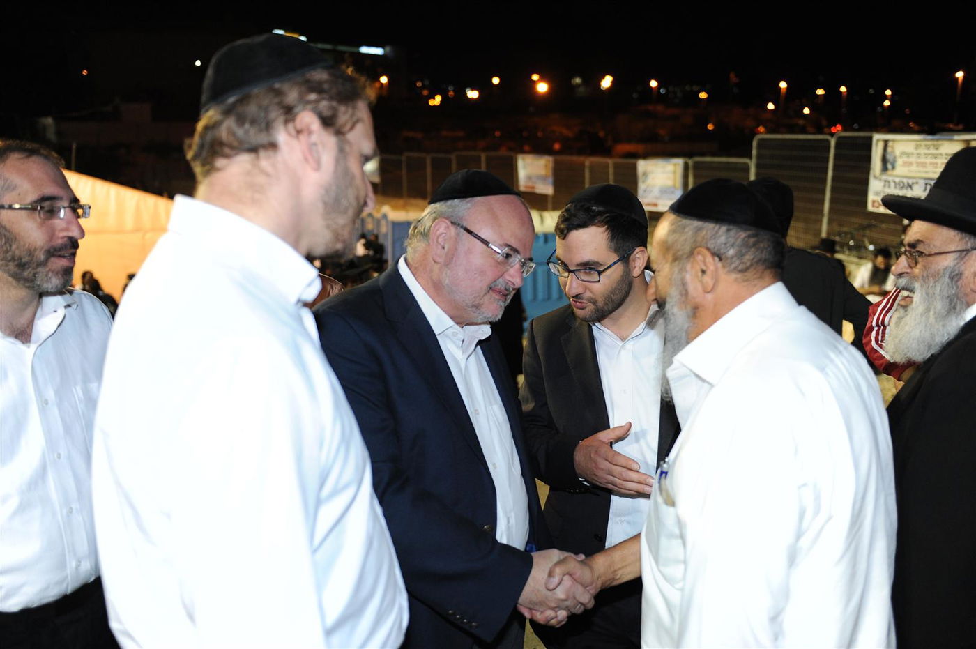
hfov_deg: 55.8
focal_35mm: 34
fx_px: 921
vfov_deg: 38.8
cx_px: 488
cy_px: 324
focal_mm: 34
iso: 1600
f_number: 2.8
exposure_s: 1/125
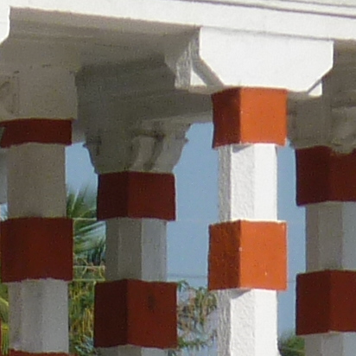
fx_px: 6388
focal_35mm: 549
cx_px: -111
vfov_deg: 3.2
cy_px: 701
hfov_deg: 3.2
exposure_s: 1/160
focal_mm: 11.4
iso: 80
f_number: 11
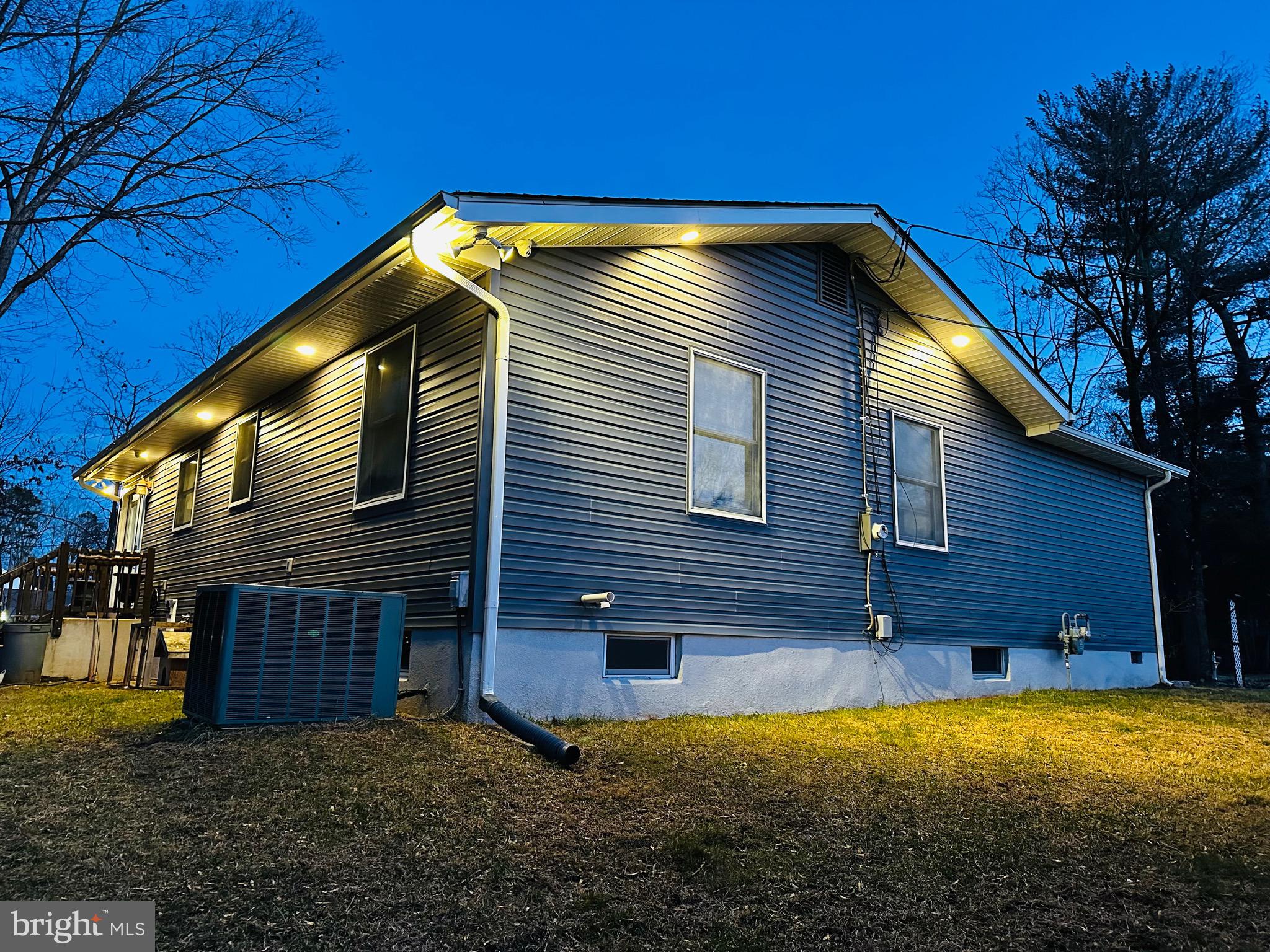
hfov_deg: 71.6
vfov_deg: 56.8
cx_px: 635
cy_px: 476
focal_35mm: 24
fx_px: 881
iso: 800
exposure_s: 1/40
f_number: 1.78
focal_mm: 6.86
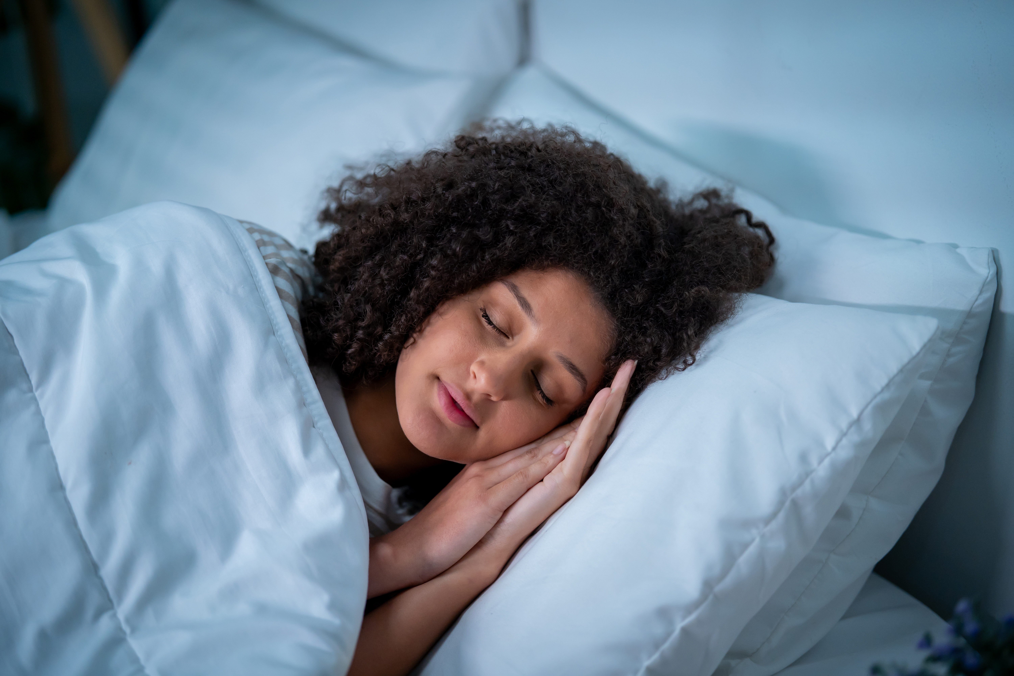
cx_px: 507
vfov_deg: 27.0
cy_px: 338
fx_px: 1408
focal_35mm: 50
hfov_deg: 39.6
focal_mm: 50
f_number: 1.4
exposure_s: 1/320
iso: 640
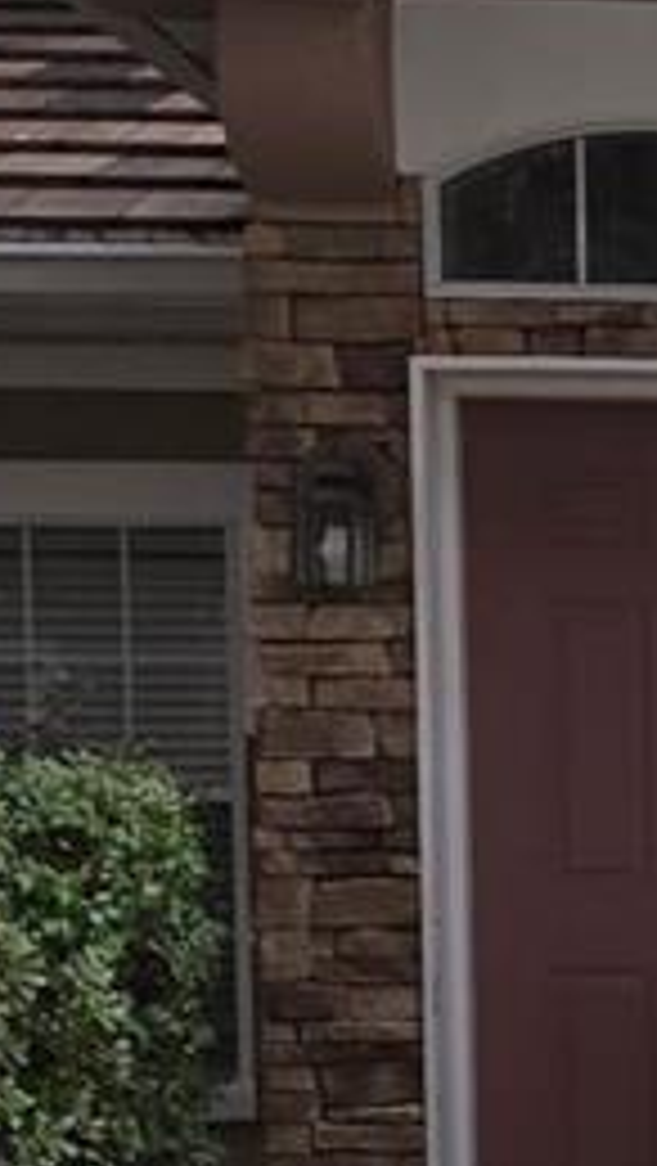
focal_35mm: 116
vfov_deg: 18.1
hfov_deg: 9.4
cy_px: 1089
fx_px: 3587
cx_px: 1530
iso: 12
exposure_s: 1/512
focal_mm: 6.3
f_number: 1.7
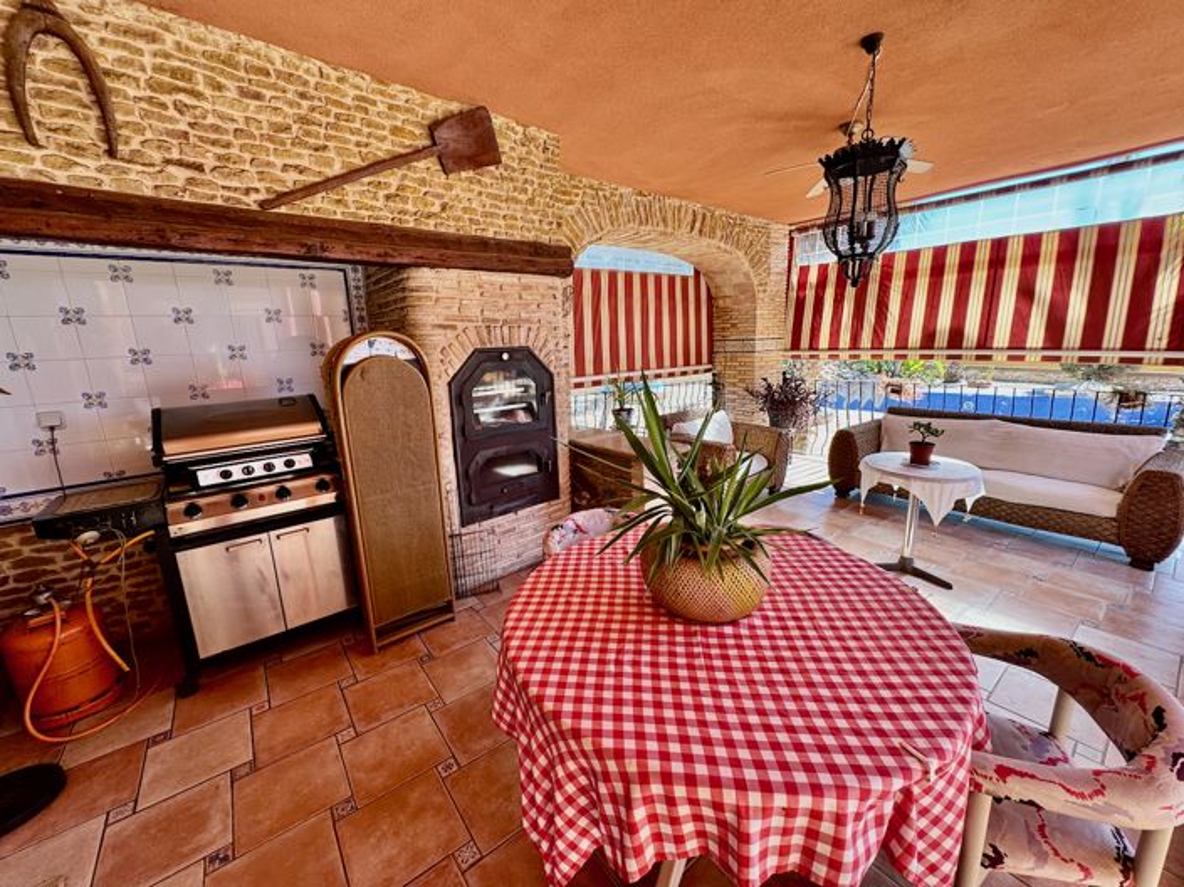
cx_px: 592
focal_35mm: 14
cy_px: 444
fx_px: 479
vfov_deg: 85.6
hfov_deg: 102.1
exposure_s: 1/103
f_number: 2.2
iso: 40
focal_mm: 2.22
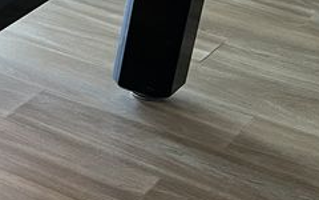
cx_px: -233
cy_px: 89
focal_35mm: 115
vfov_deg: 11.4
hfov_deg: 15.8
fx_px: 1000
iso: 200
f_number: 1.5
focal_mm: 5.7
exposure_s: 1/60
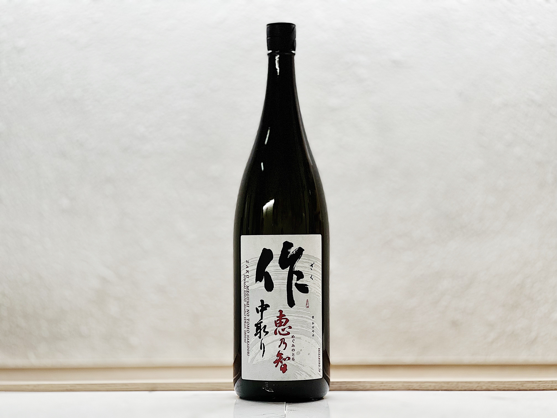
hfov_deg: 25.3
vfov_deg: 19.1
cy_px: 209
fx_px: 1239
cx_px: 278
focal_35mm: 77
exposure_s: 1/100
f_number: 2.8
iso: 125
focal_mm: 9
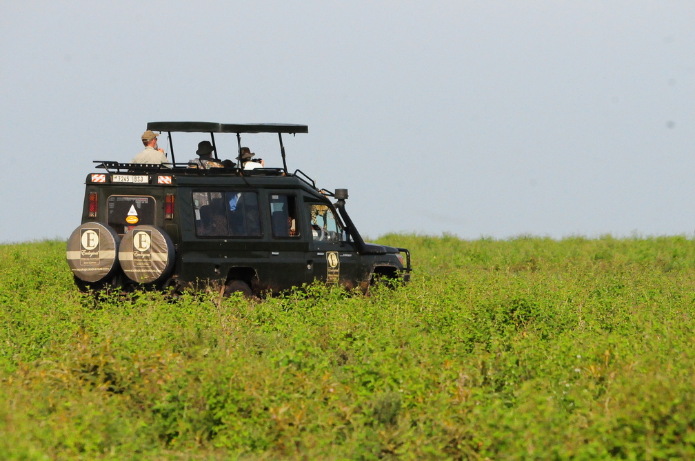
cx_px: 348
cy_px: 230
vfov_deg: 2.6
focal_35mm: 525
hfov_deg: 3.9
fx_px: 10121
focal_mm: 350
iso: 3200
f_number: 11
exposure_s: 1/5000
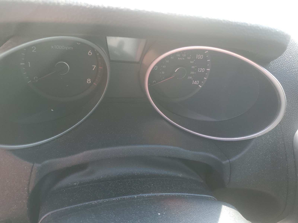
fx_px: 224
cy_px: 112
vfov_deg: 53.1
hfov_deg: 67.3
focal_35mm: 26
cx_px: 149
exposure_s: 1/149
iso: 50
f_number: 1.5
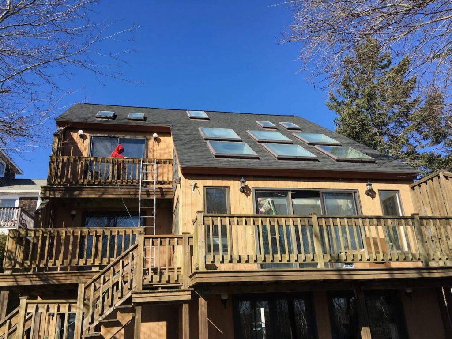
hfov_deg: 61.7
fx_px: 379
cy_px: 170
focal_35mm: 29
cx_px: 226
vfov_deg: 48.2
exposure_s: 1/754
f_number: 2.2
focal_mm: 4.15
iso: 25
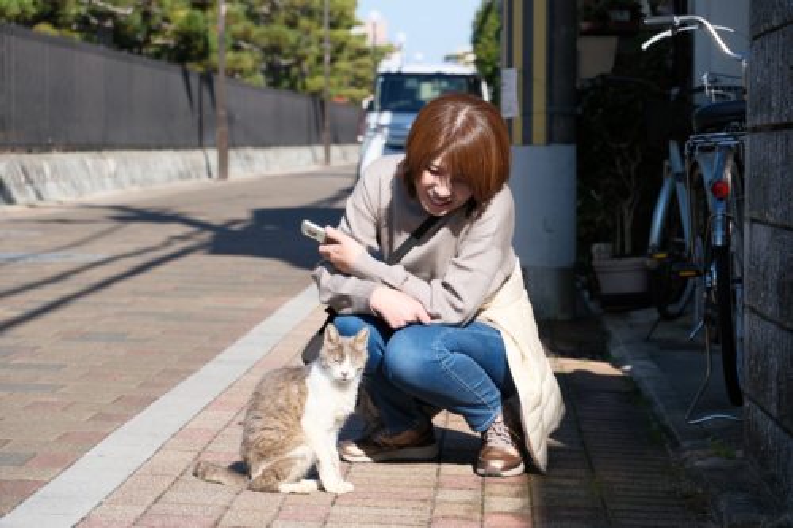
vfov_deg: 14.2
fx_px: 2114
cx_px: 396
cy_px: 264
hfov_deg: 21.2
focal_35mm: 96
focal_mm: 64.3
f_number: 5.6
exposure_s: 1/950
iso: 320
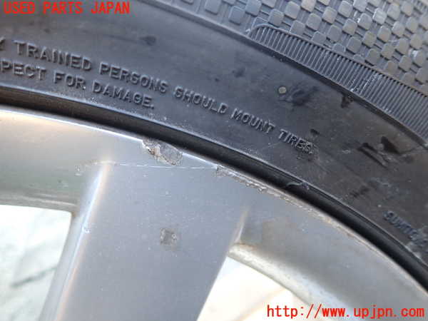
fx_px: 309
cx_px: 214
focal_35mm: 25
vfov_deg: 54.9
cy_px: 160
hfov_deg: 69.4
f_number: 2
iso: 200
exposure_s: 1/50
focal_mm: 4.5
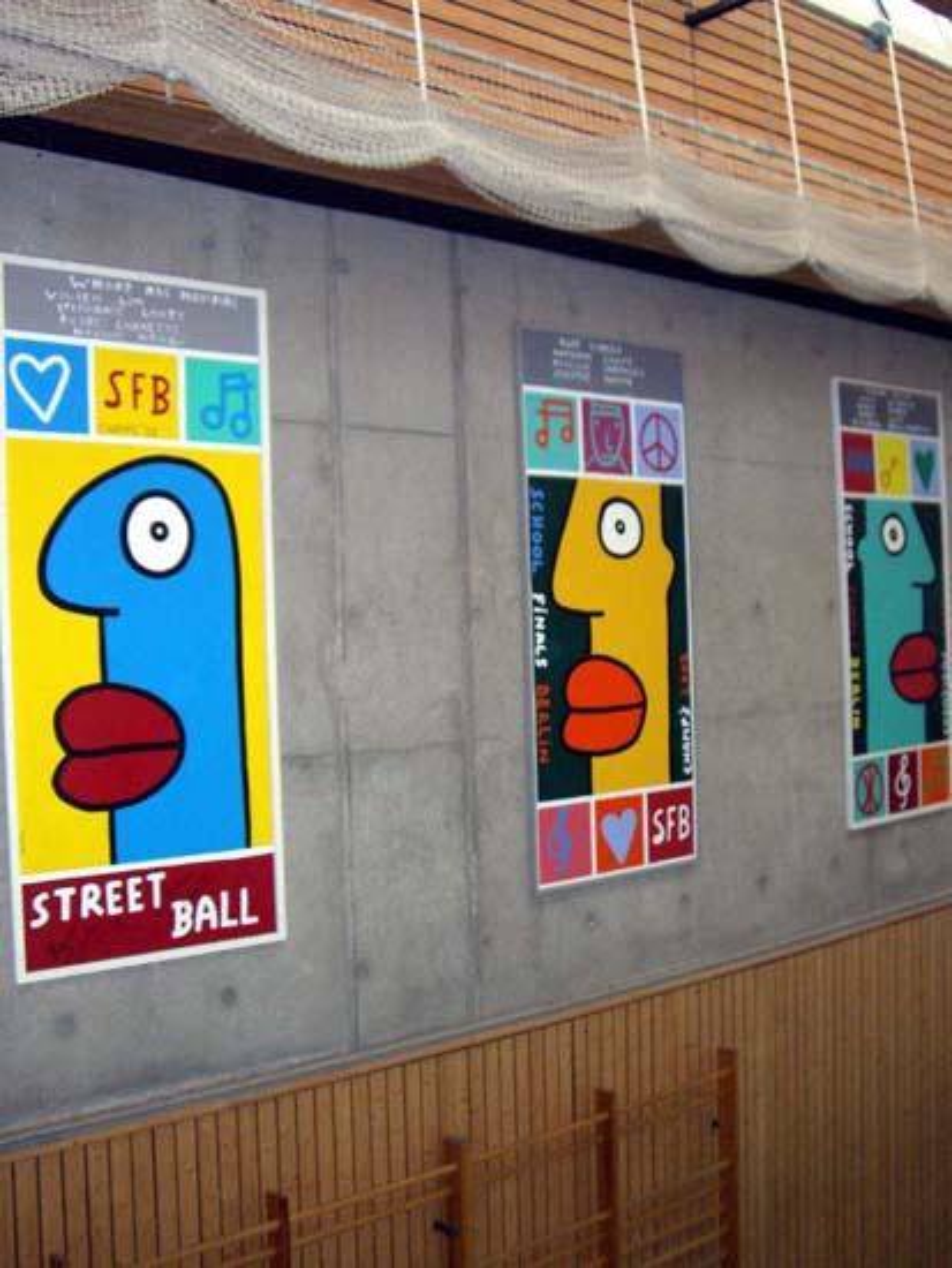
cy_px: 634
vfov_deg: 49.0
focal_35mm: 38
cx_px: 476
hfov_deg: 37.7
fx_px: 1392
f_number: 2.7
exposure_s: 1/60
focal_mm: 6.2
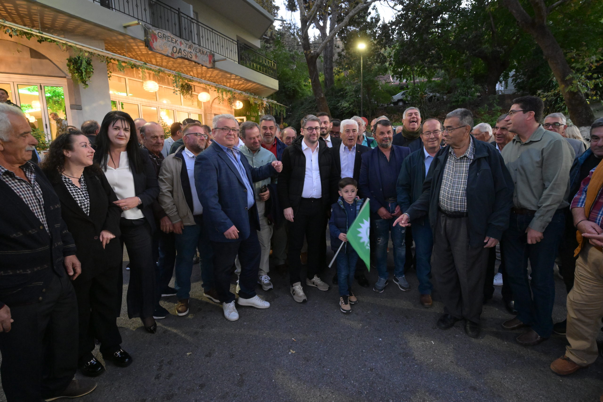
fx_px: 310
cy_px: 201
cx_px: 302
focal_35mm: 18
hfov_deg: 88.4
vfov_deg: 65.9
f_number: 4
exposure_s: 1/60
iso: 6400
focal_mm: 18.5
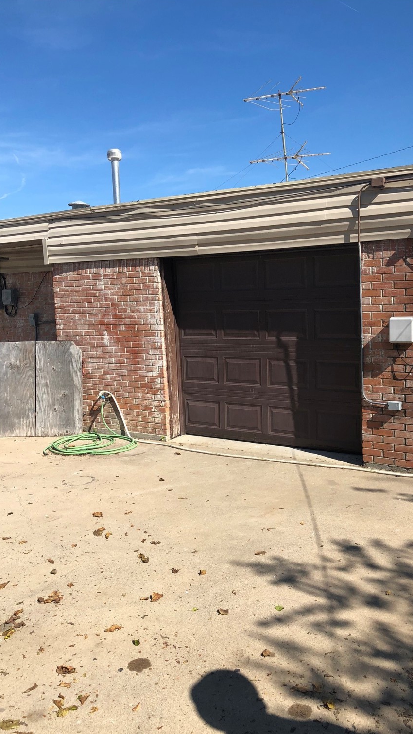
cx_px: 245
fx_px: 603
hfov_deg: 37.6
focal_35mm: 31
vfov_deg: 62.6
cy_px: 368
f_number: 1.8
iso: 20
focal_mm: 3.99
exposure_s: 1/2114
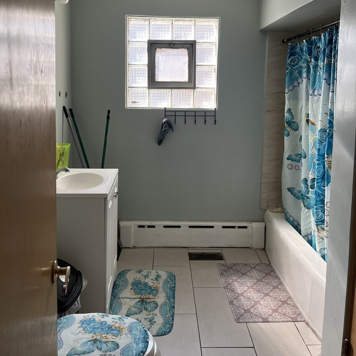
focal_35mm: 31
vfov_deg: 51.6
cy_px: 120
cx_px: 177
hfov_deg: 52.5
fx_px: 361
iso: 125
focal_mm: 5.1
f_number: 1.6
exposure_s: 1/121
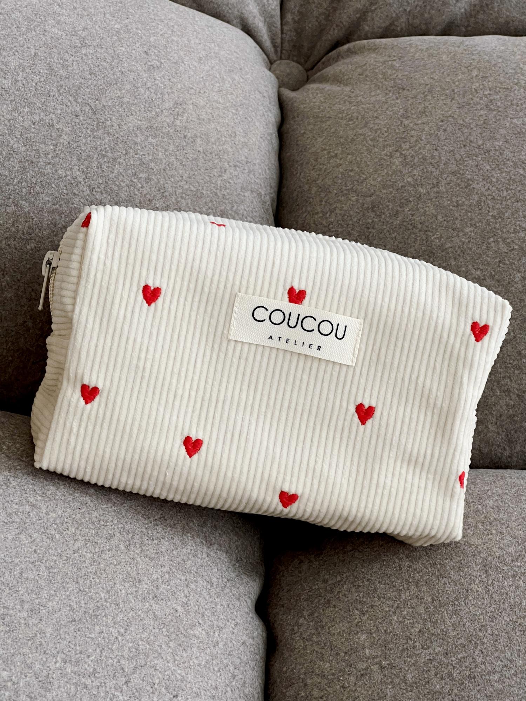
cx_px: 263
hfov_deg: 19.1
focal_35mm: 77
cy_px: 350
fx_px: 1560
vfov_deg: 25.3
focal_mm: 9
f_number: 2.8
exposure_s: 1/60
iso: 320
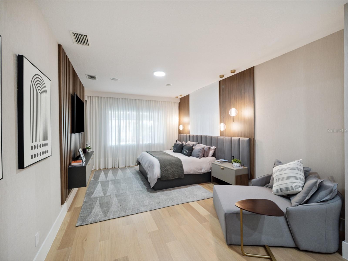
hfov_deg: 94.5
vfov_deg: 78.1
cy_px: 130
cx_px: 174
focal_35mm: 16
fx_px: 161
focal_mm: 8
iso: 1600
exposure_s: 1/100
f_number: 3.5
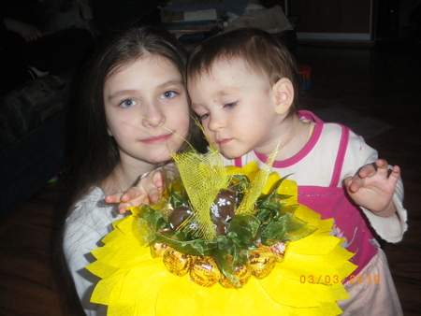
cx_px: 210
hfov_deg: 51.3
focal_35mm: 36
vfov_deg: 39.7
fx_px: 438
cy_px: 158
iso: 400
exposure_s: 1/50
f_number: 3.5
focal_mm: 6.3
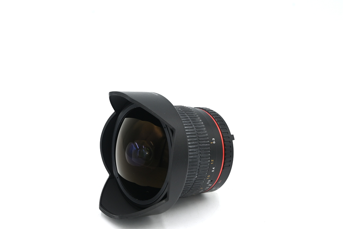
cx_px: 172
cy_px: 114
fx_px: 715
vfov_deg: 18.2
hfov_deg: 27.0
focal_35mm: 75
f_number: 10
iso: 200
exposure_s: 1/80
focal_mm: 50
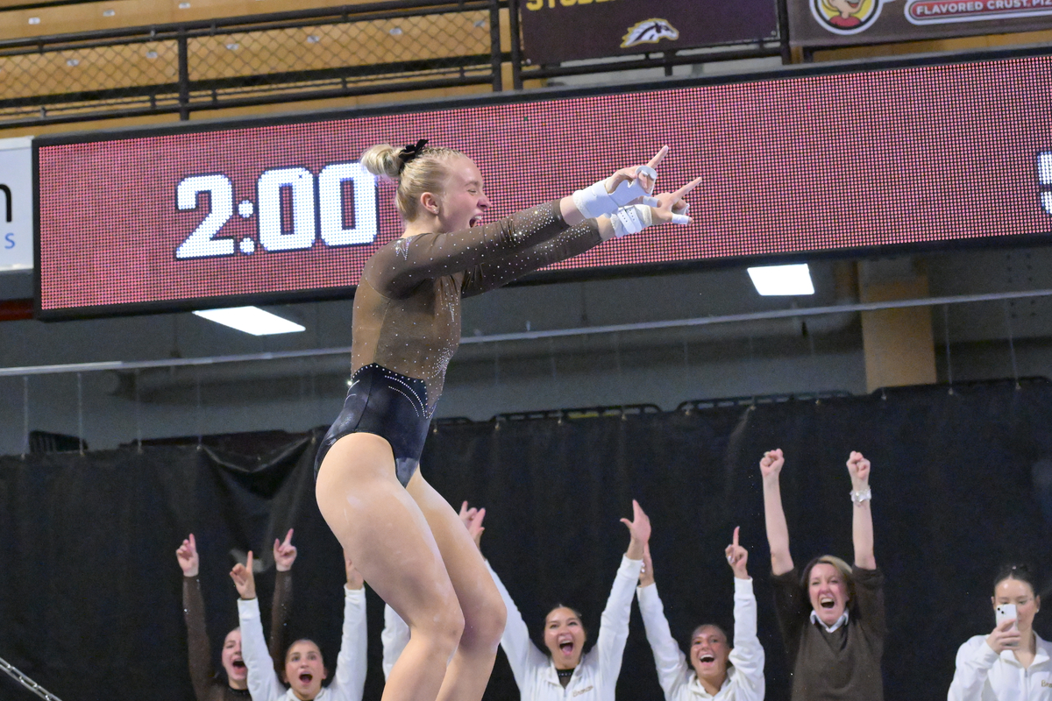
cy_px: 350
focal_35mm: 51
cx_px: 526
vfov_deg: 26.5
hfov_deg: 38.9
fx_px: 1490
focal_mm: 51
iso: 12800
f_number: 4
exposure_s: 1/1000
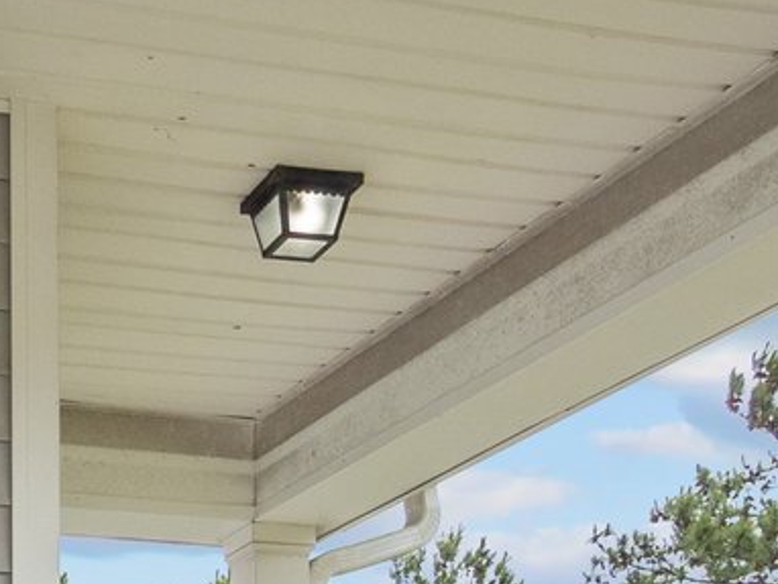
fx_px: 1687
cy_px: 1017
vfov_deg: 16.7
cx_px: -175
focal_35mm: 75
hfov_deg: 23.5
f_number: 5.6
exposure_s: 1/500
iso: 200
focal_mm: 7
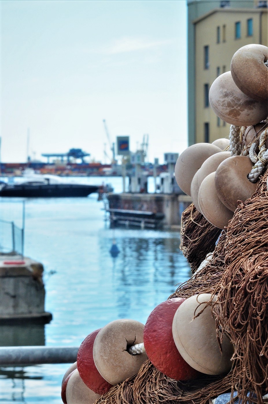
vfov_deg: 19.5
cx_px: 134
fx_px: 1178
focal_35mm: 105
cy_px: 202
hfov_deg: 13.0
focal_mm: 70
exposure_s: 1/160
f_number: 22
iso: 800
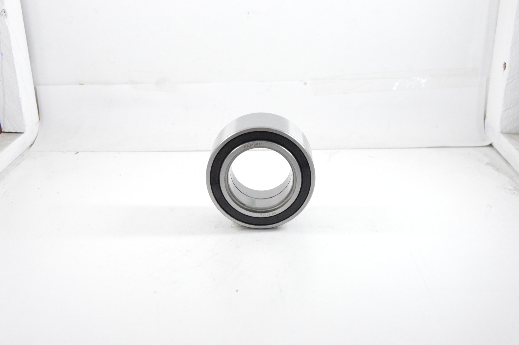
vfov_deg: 28.0
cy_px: 172
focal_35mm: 48
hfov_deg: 41.1
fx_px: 691
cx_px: 260
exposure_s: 1/100
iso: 3200
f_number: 6.3
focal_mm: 32
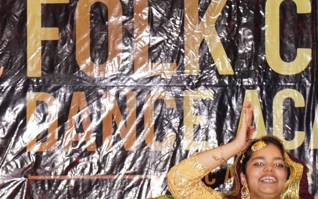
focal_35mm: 303
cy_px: 286
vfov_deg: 4.3
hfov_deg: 6.9
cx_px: 34
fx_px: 2626
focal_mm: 70
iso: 1600
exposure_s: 1/200
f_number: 5.6
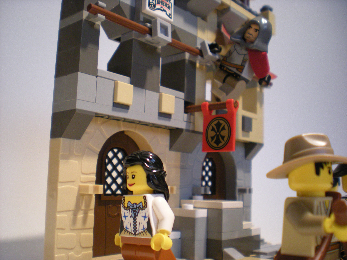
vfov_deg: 37.7
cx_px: 174
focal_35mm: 38
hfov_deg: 49.0
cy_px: 130
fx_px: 381
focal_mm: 6.3
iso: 200
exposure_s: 1/61.3
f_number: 3.1
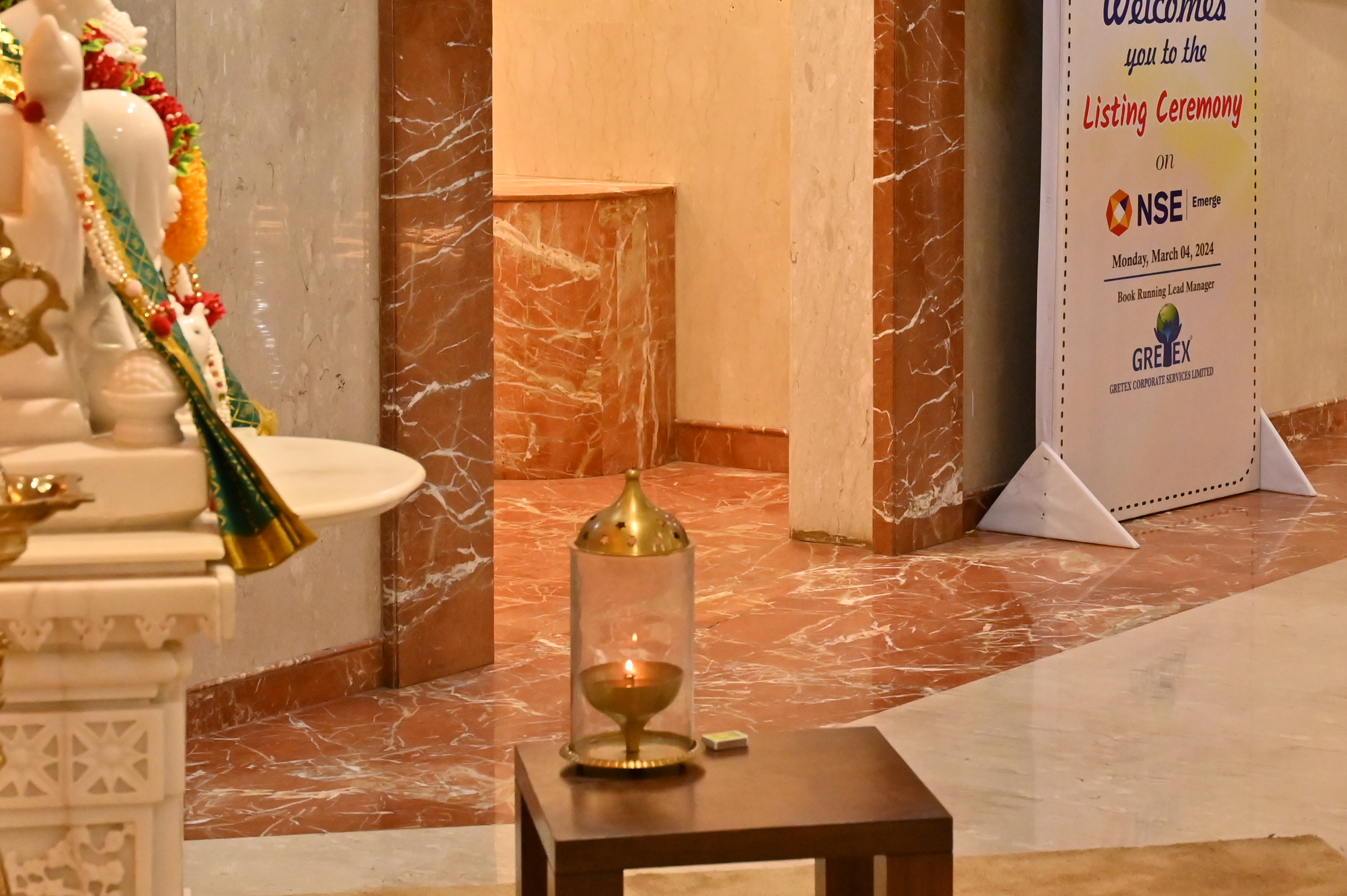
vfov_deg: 14.8
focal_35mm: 92
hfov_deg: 22.0
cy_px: 176
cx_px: 971
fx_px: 3440
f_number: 5.6
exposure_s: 1/160
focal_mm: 44
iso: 2500
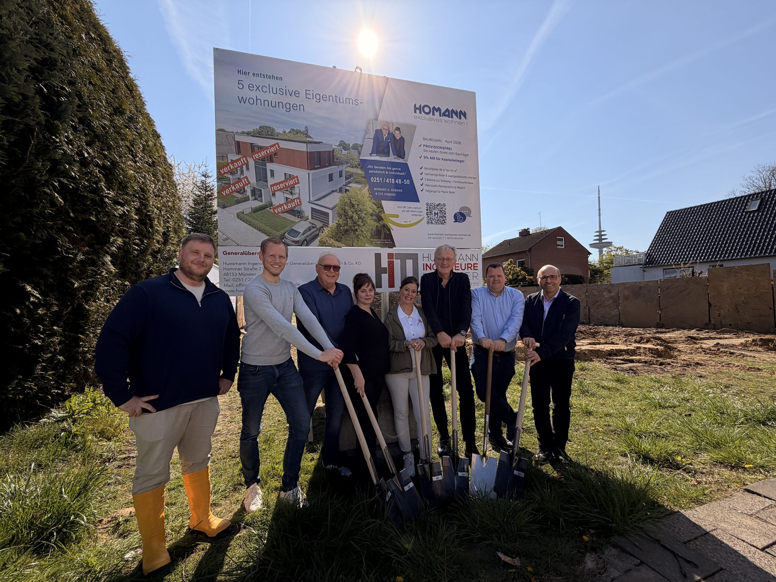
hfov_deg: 102.1
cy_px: 291
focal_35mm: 14
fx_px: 314
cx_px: 388
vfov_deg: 85.7
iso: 20
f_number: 2.2
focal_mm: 2.22
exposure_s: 1/1087
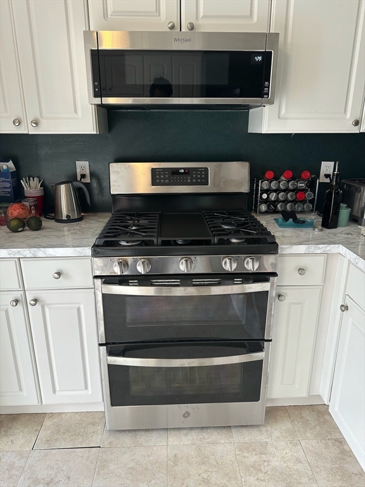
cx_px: 182
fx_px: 337
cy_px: 244
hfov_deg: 56.8
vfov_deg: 71.6
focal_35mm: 24
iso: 125
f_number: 1.78
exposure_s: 1/111
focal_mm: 6.86
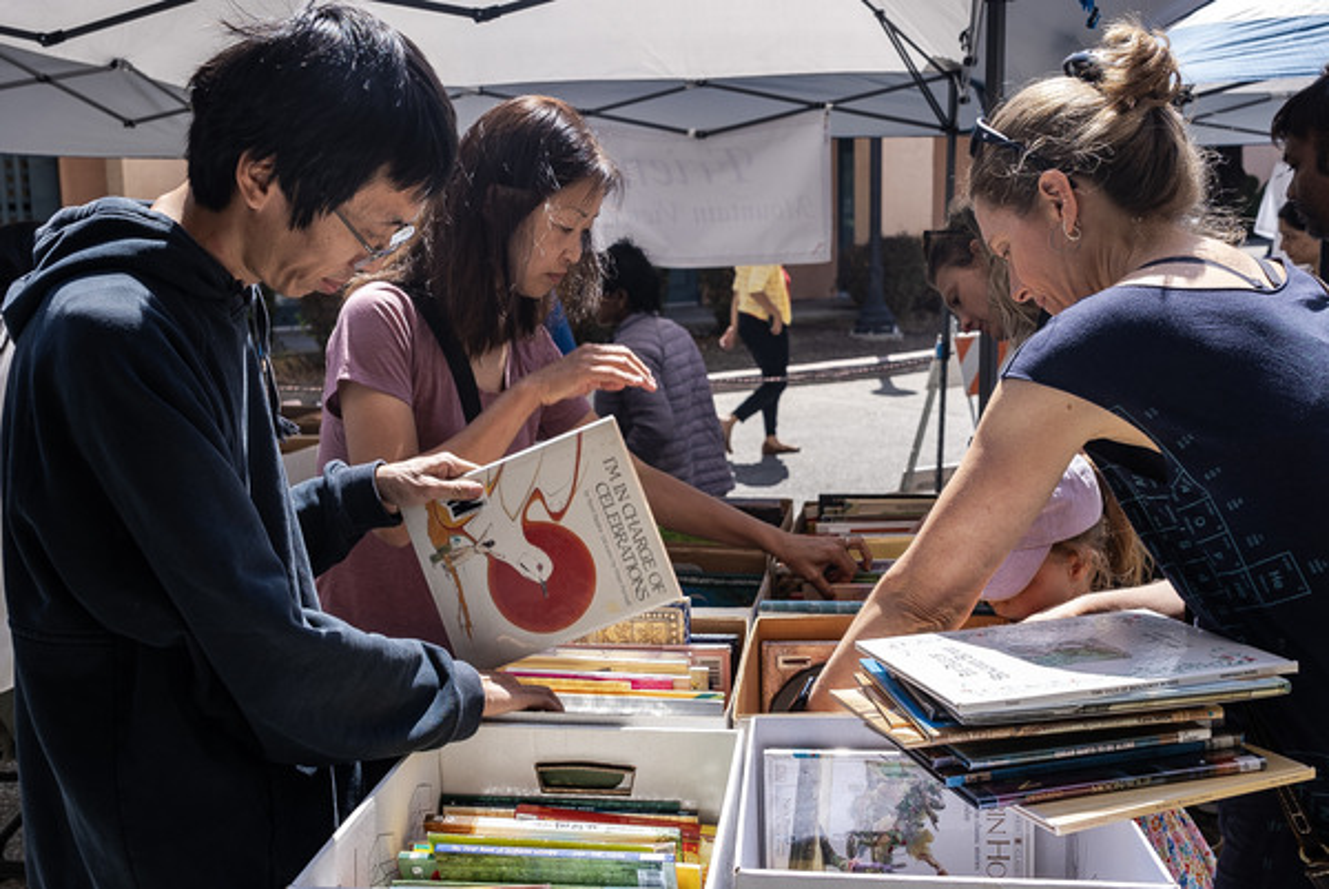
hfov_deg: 53.1
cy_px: 444
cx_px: 664
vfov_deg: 36.9
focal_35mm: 36
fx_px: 1330
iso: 80
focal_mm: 24
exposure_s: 1/250
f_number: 4.5
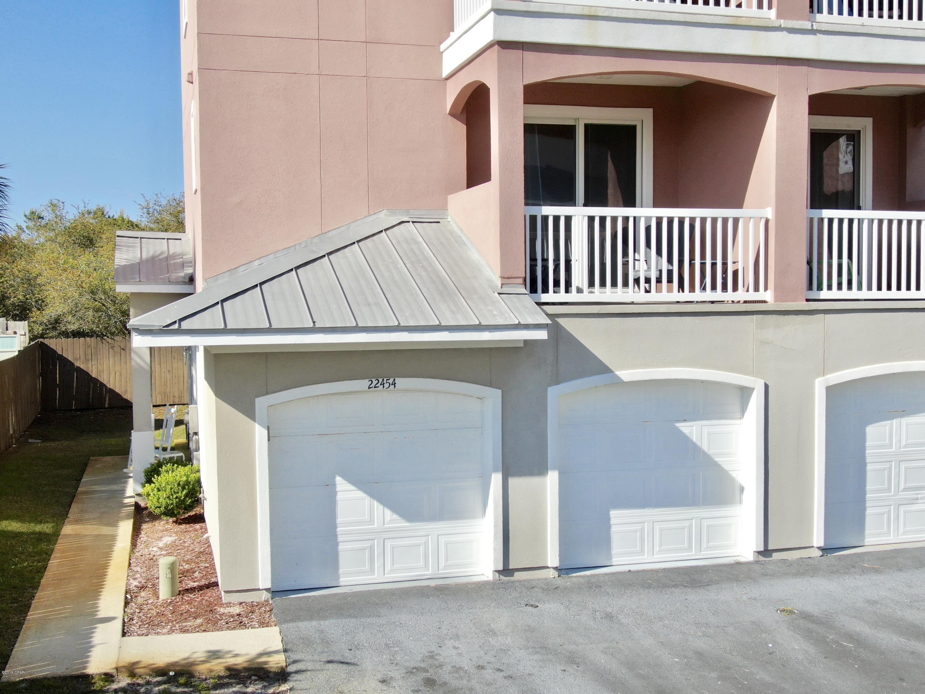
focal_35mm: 42
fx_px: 1122
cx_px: 462
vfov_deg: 34.3
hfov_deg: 44.8
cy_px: 347
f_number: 3.5
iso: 100
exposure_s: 1/800
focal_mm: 7.23
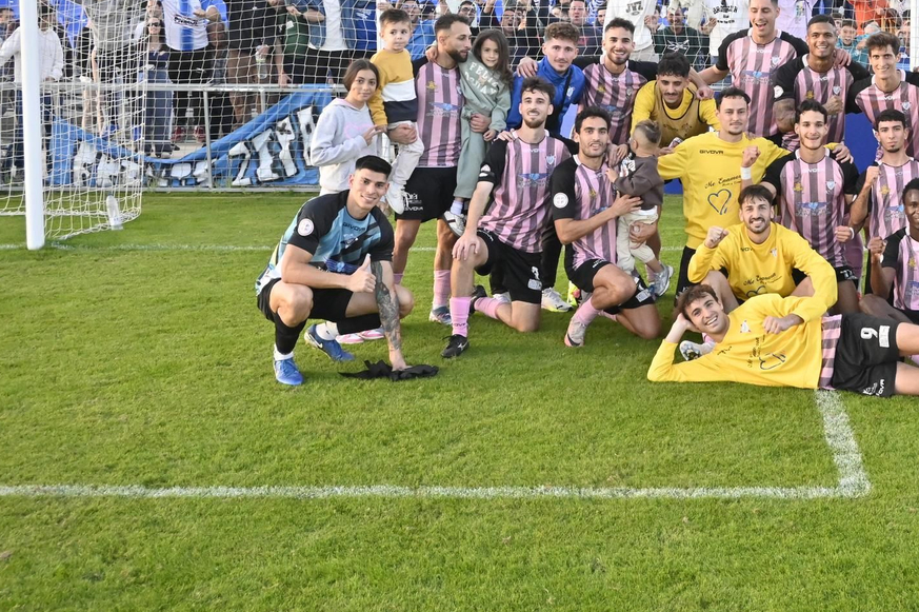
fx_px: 1438
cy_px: 123
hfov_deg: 34.4
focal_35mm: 56
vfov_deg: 23.7
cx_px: 733
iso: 1600
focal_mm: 20.5
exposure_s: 1/320
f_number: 5
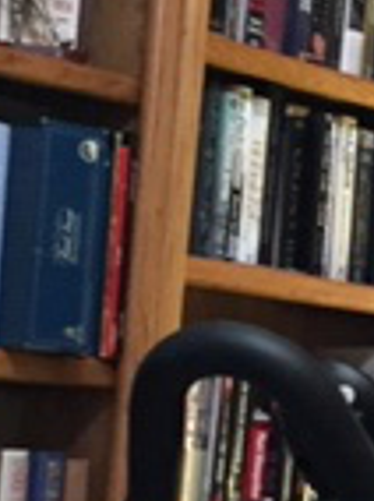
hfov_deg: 10.2
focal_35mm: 131
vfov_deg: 15.1
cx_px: 797
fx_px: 1893
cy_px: 318
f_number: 2.2
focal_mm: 4.15
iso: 250
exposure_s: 1/30
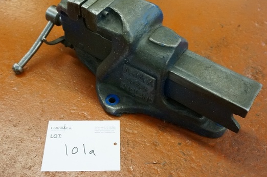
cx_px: 124
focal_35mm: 44
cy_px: 63
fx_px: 323
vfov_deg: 30.4
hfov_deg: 44.8
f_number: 4
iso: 3200
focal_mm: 21
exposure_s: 1/60
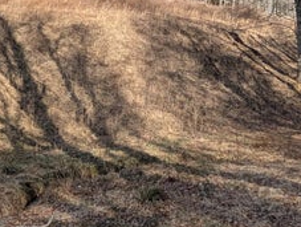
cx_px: 155
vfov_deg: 32.2
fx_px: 392
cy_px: 93
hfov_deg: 42.0
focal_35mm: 45
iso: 53
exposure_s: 1/1330
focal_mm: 2.02
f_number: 1.7
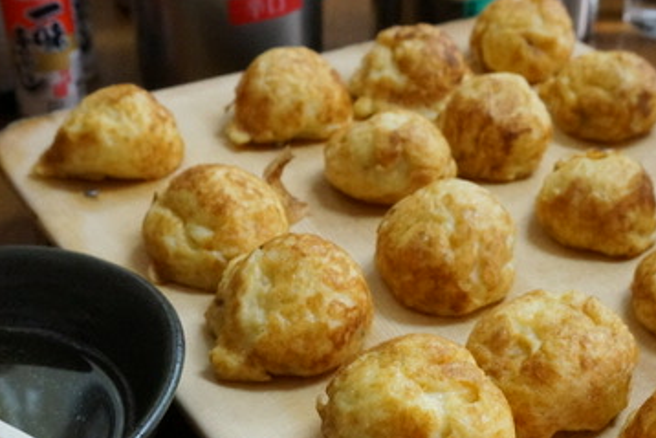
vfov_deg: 22.7
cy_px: 359
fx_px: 1075
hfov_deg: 33.7
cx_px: 410
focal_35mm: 59
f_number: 8
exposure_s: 1/50
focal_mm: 22
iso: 3200
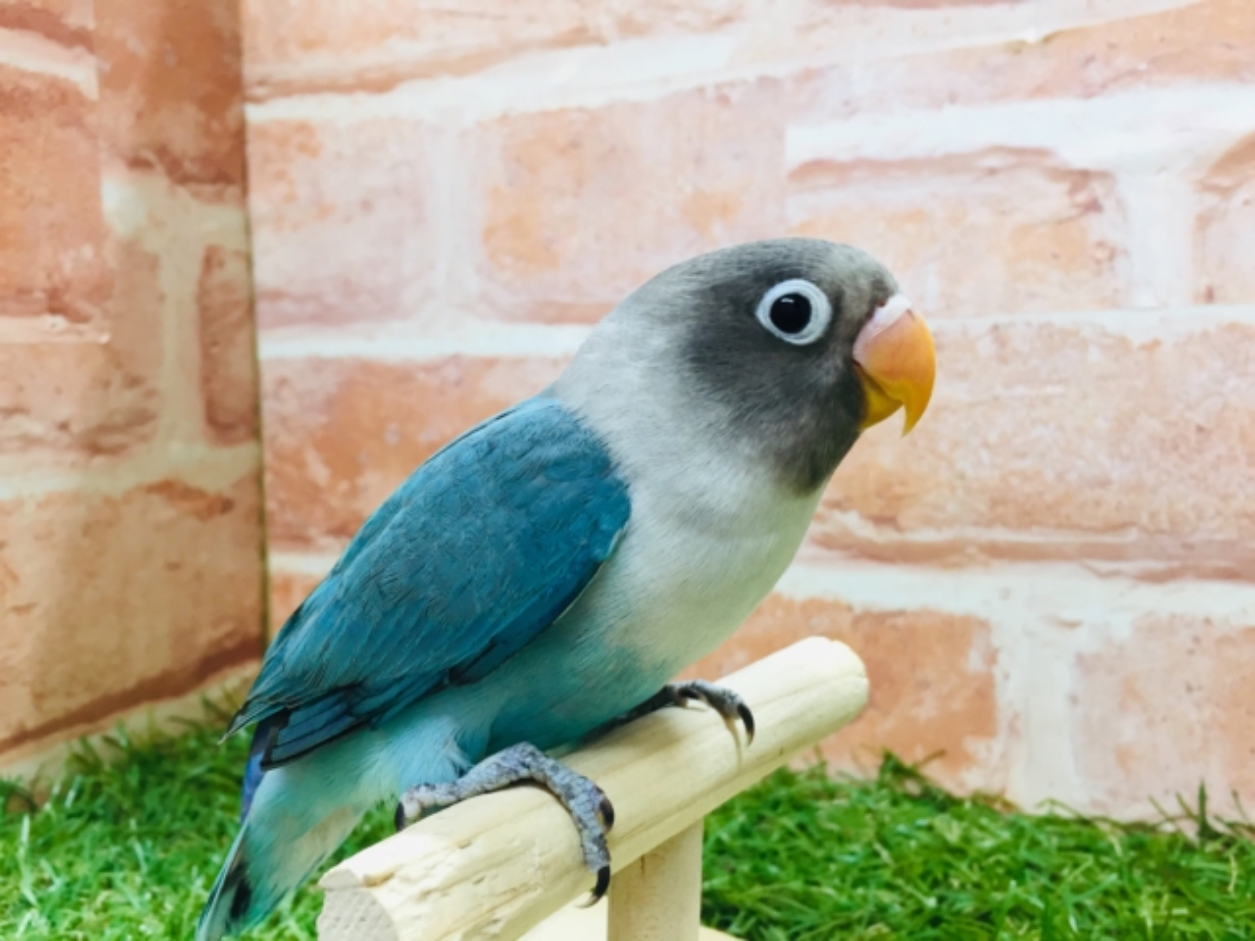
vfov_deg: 48.2
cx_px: 628
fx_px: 1051
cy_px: 470
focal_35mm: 29
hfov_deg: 61.7
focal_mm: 4.15
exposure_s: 1/30
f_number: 2.2
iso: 64
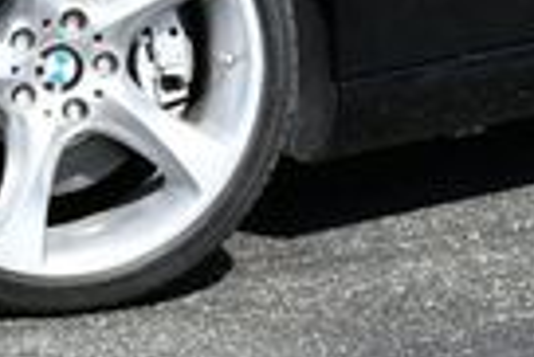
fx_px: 3074
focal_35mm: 207
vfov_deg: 6.4
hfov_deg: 9.9
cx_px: 236
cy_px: -396
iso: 125
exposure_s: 1/250
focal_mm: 22
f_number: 8
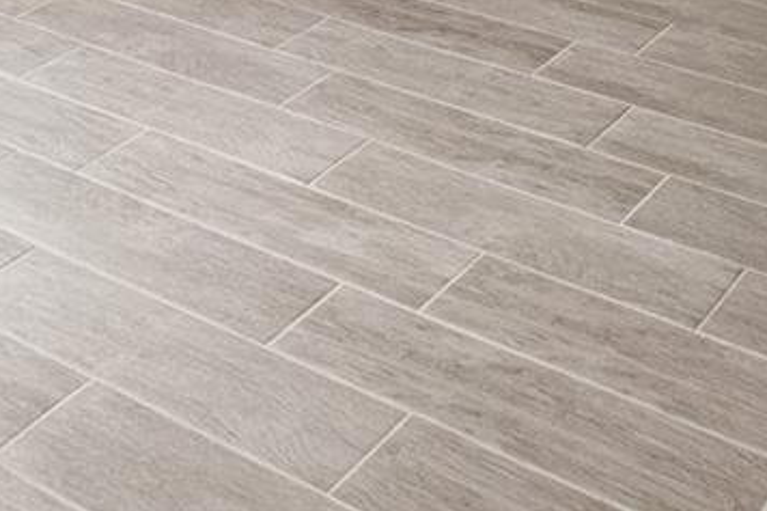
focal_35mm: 72
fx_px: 1533
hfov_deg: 28.0
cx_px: 465
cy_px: -631
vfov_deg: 14.3
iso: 50
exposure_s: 1.6
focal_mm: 16
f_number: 7.1
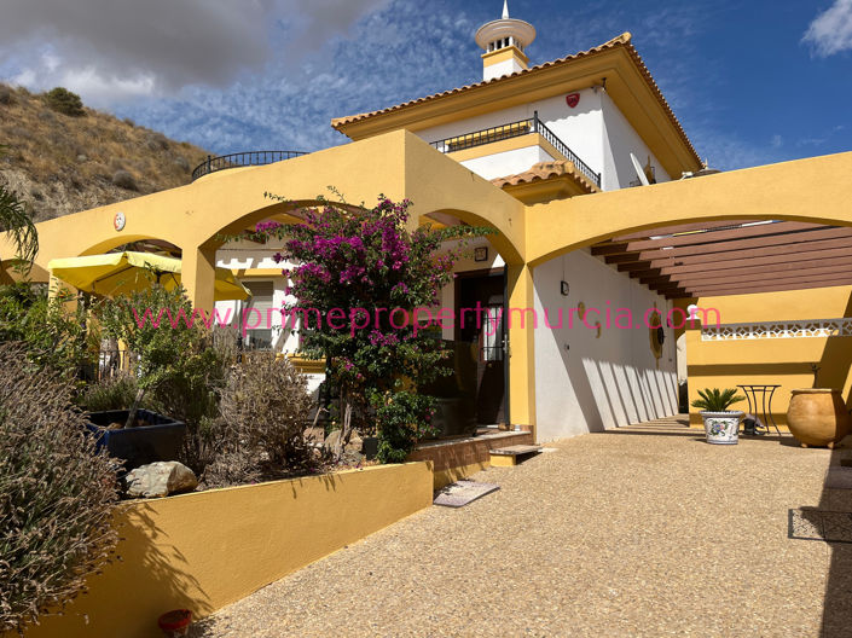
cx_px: 426
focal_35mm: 26
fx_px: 640
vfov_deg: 53.0
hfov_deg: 67.3
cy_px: 319
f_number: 1.6
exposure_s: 1/6494
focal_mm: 5.1
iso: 50
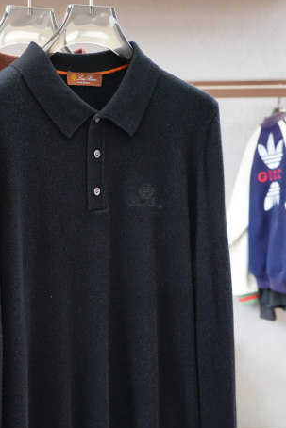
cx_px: 54
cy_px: 305
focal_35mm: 74
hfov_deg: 18.3
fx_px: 881
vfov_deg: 27.1
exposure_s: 1/125
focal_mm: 28
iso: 500
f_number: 4
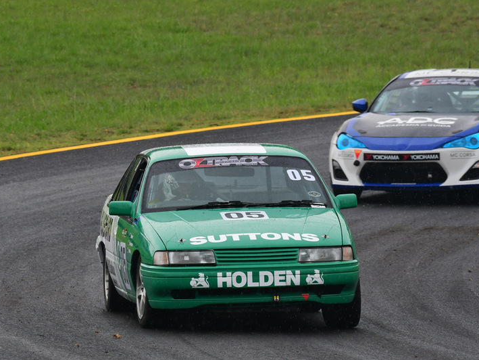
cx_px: 228
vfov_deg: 2.3
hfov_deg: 3.0
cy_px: 180
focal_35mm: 651
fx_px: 9010
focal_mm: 400
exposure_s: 1/640
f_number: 11
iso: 1000
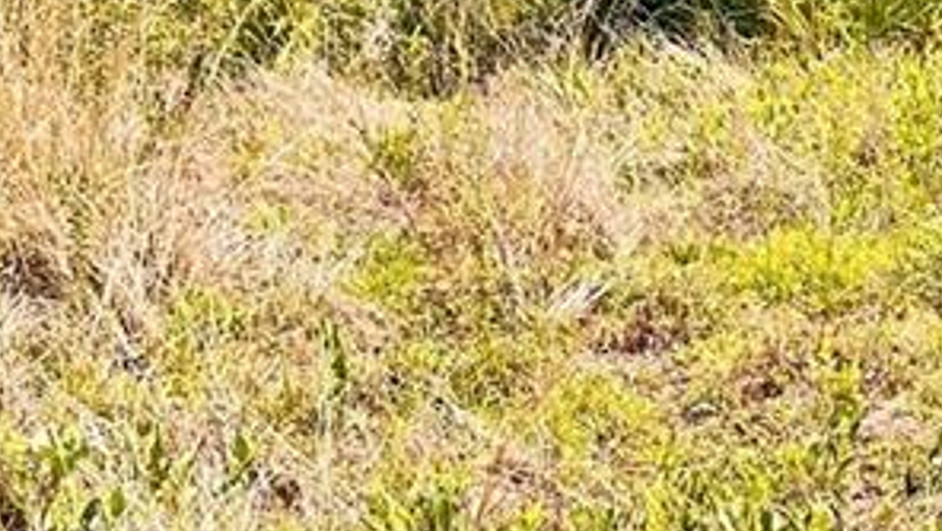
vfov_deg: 11.5
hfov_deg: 19.4
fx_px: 2650
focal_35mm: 106
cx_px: 999
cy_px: 232
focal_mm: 6.86
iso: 80
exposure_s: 1/1374
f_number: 1.78
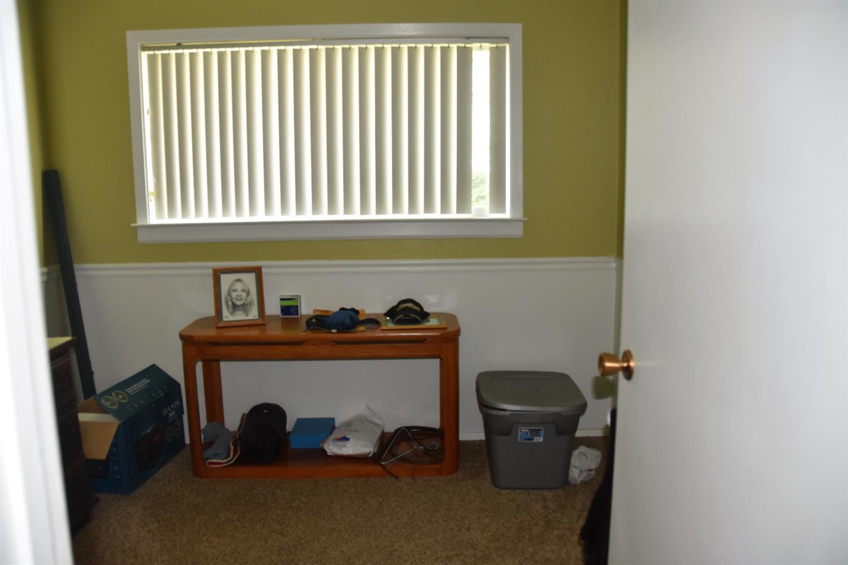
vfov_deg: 47.9
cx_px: 424
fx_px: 636
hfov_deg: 67.4
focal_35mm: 27
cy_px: 282
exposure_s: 1/60
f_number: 3.5
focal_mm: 18
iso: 1000
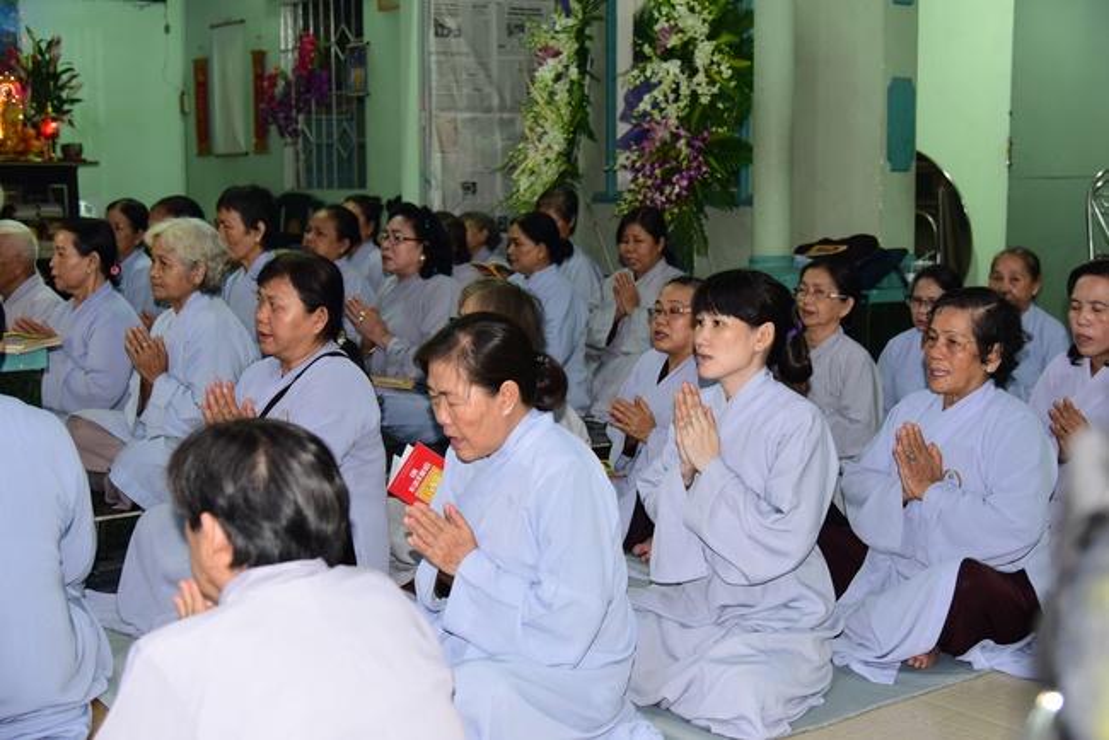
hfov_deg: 41.1
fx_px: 1479
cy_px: 370
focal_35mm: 48
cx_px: 554
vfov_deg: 28.1
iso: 1000
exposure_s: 1/40
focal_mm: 48
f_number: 4
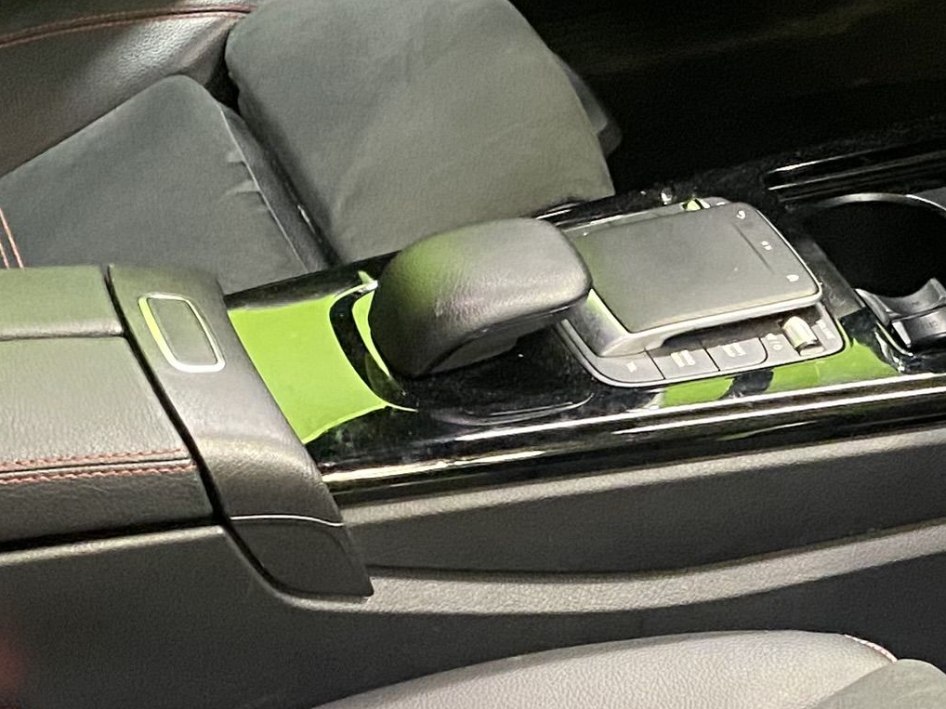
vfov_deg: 14.3
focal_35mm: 103
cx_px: 992
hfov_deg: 18.5
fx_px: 2814
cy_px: 575
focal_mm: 4.25
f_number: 1.8
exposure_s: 1/33
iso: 640
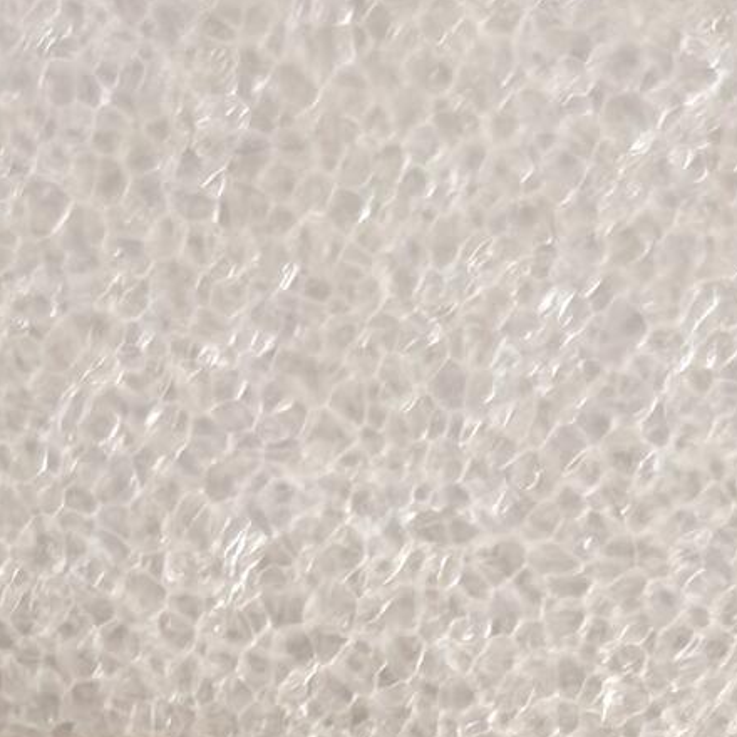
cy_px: 1502
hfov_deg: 7.7
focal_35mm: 228
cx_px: 256
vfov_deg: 7.4
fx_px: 5492
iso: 400
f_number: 2
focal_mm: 5.75
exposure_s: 1/300
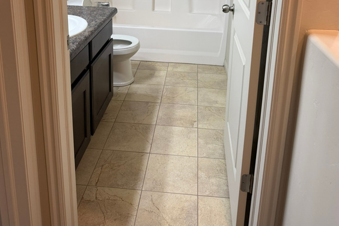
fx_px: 320
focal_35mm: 34
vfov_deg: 35.9
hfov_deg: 55.8
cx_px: 170
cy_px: 12
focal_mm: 6.76
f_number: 1.78
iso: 160
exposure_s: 1/120
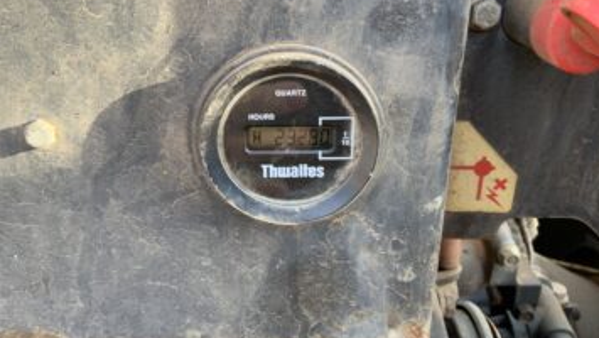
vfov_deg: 36.4
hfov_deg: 61.0
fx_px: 508
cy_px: 120
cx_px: 302
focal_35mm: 32
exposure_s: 1/122
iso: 32
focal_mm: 3
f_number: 1.8
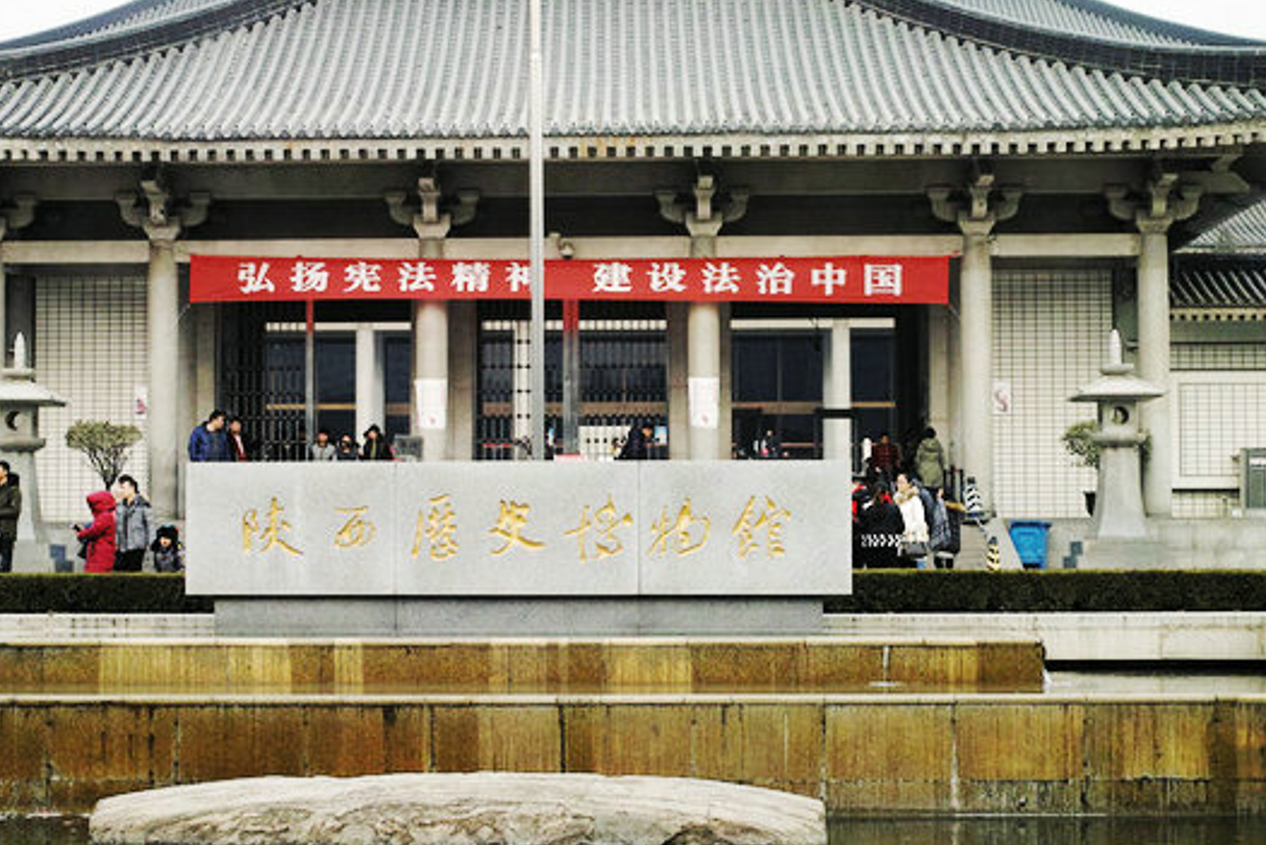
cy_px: 438
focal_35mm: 77
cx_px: 542
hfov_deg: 26.3
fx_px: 2708
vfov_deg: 17.7
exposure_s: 1/640
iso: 100
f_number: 2.8
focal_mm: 30
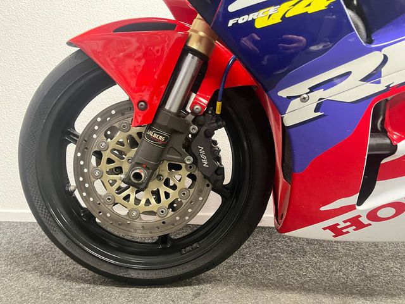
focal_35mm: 26
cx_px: 202
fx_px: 304
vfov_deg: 53.1
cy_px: 152
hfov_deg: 67.3
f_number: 1.6
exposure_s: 1/25
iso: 800
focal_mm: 5.1
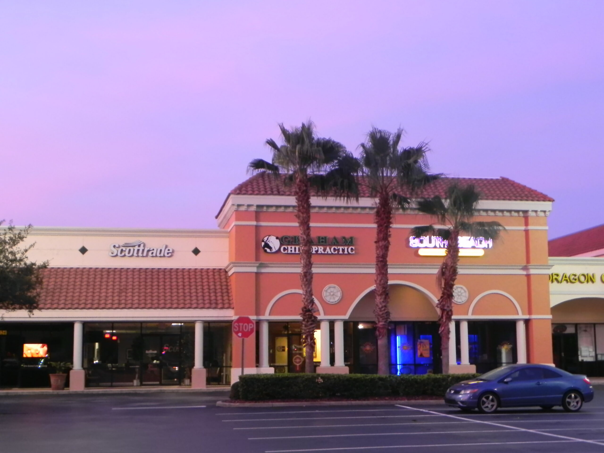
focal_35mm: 52
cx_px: 302
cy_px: 226
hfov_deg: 36.8
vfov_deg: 28.0
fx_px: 907
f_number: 3.5
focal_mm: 9.2
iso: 200
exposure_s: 1/5.2
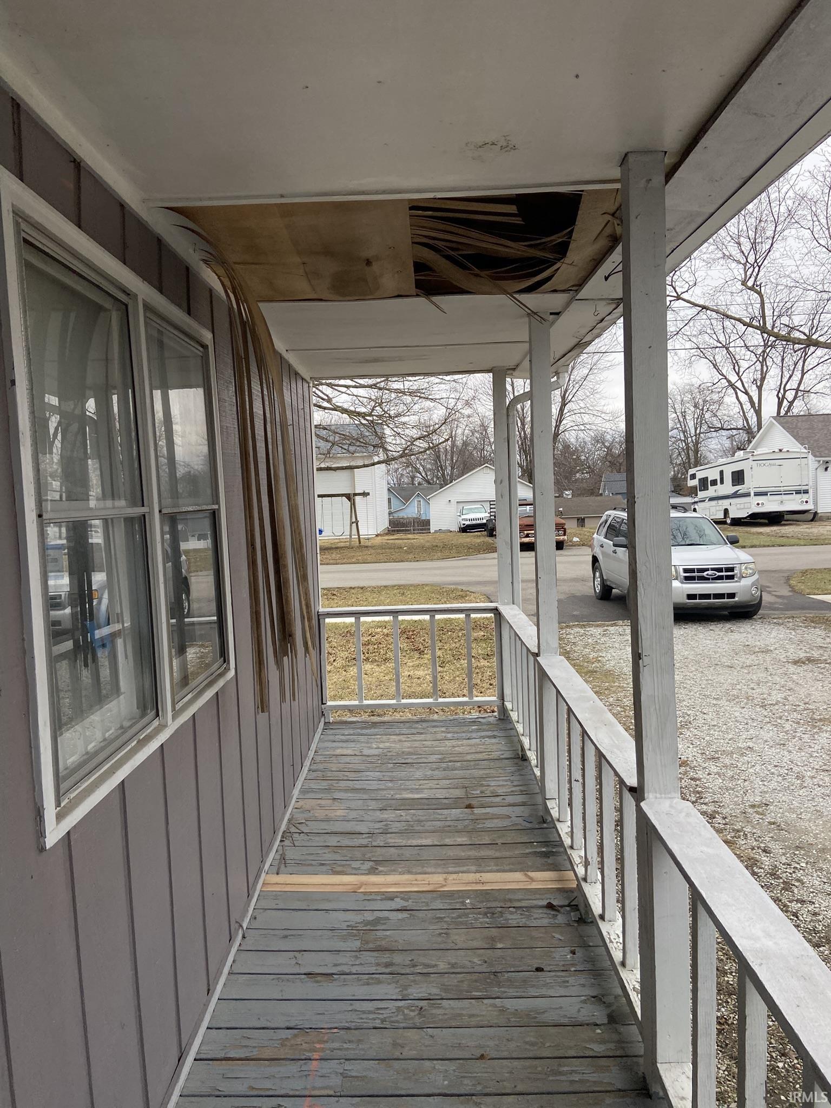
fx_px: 832
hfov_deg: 53.1
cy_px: 554
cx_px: 416
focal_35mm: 26
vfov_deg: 67.3
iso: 32
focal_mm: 4.25
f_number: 1.8
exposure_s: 1/405
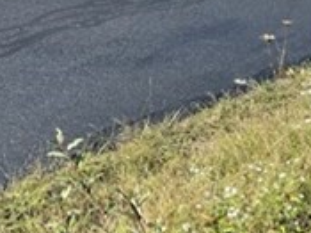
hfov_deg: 20.8
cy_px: -153
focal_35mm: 89
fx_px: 799
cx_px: -44
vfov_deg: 14.9
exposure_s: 1/1887
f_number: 1.6
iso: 32
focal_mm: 4.2
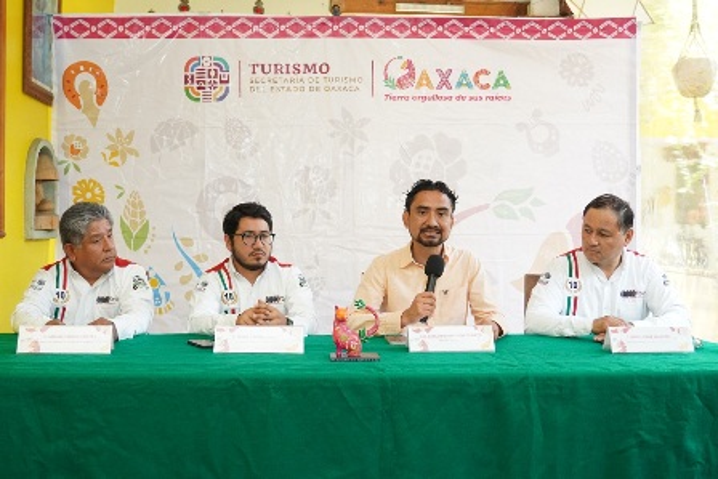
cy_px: 240
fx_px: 778
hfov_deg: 49.5
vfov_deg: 34.2
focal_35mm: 39
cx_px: 359
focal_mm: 26
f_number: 4
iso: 2000
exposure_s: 1/160
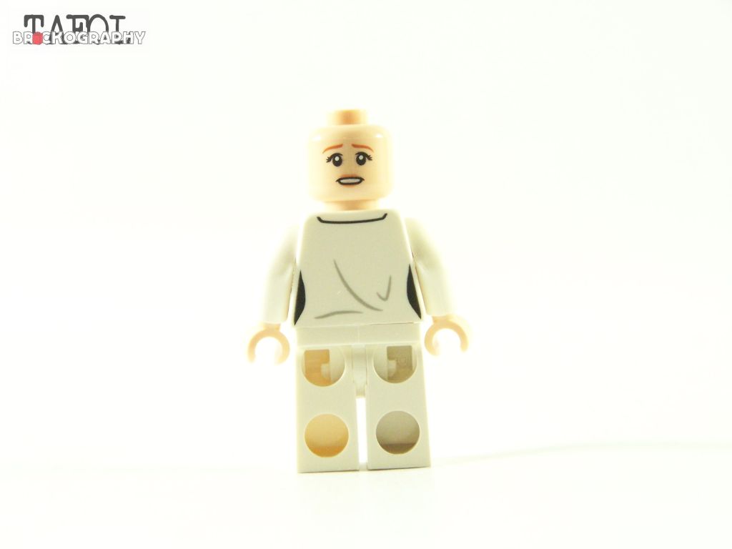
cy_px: 274
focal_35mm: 117
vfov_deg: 12.7
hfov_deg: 16.8
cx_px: 366
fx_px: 2474
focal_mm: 19.4
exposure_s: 1/60
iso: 400
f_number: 3.6
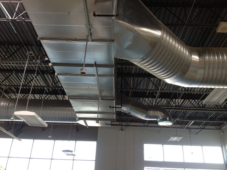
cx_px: 114
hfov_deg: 52.7
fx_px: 229
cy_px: 85
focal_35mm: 35
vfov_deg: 40.6
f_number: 2.4
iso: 100
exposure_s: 1/120
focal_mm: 4.28
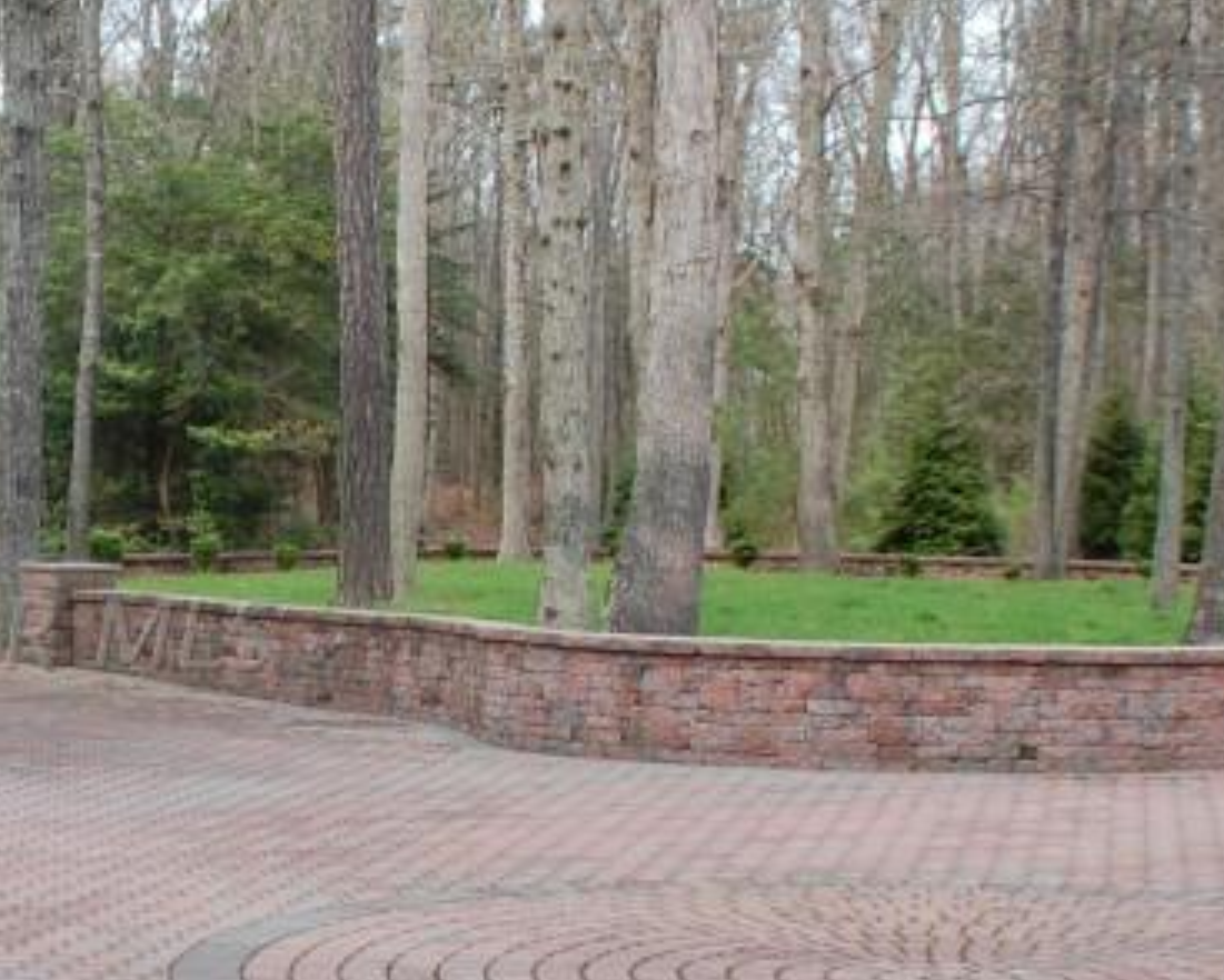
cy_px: 633
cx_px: -105
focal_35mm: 115
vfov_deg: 13.4
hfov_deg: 16.2
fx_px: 4168
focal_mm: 26
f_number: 6.3
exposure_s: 1/160
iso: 200
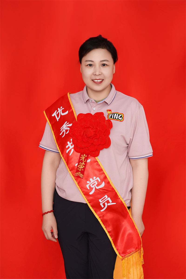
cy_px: 140
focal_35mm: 86
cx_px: 93
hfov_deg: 15.9
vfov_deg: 23.6
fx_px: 666
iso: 200
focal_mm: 86
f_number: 14
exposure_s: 1/160
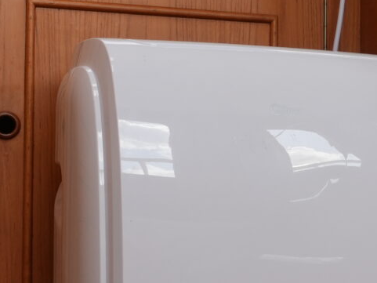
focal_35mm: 96
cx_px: 381
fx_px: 1046
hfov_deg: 19.8
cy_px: 156
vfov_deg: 15.4
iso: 250
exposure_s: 1/30
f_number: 13
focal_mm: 16
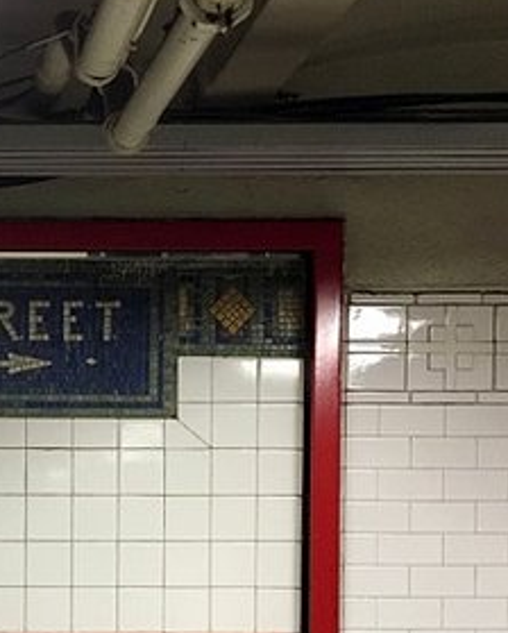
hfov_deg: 19.2
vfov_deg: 24.3
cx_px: -73
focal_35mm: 76
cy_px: 571
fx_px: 1425
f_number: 2.2
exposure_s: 1/30
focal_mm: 4.15
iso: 160
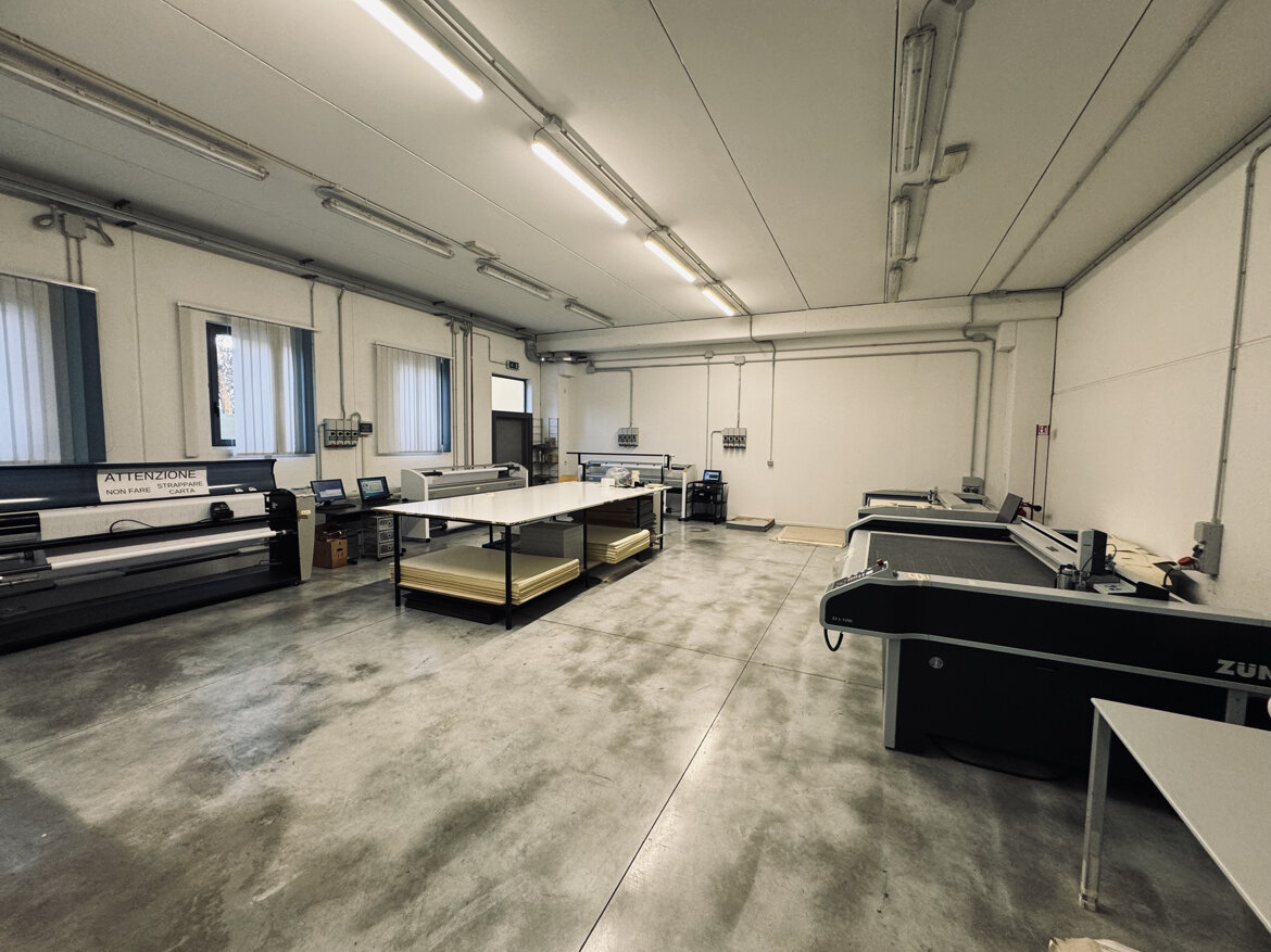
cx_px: 636
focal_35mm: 14
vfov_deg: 85.7
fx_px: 514
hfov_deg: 102.1
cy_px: 476
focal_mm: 2.22
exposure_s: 1/100
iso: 200
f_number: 2.2
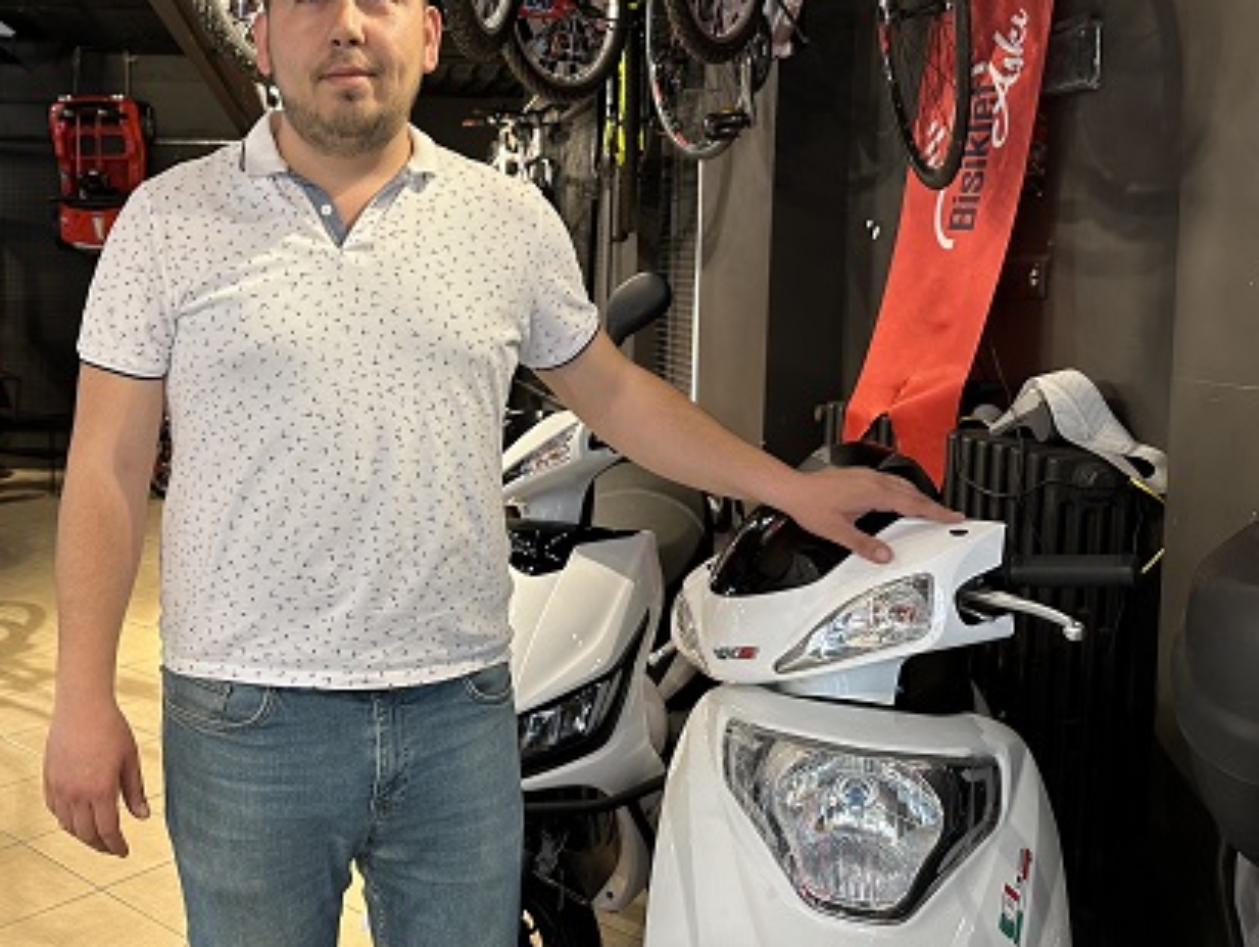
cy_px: 362
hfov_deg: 50.9
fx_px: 1274
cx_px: 349
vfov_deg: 40.5
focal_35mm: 35
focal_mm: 6.86
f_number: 1.78
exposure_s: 1/100
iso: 125
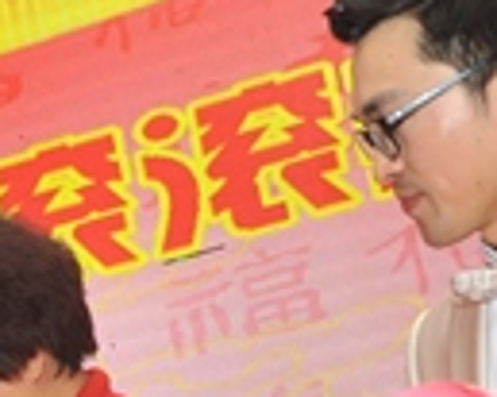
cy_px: 484
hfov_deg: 15.0
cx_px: 23
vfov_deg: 11.9
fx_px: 1867
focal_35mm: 127
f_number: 2.8
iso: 500
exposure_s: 1/250
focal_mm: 35
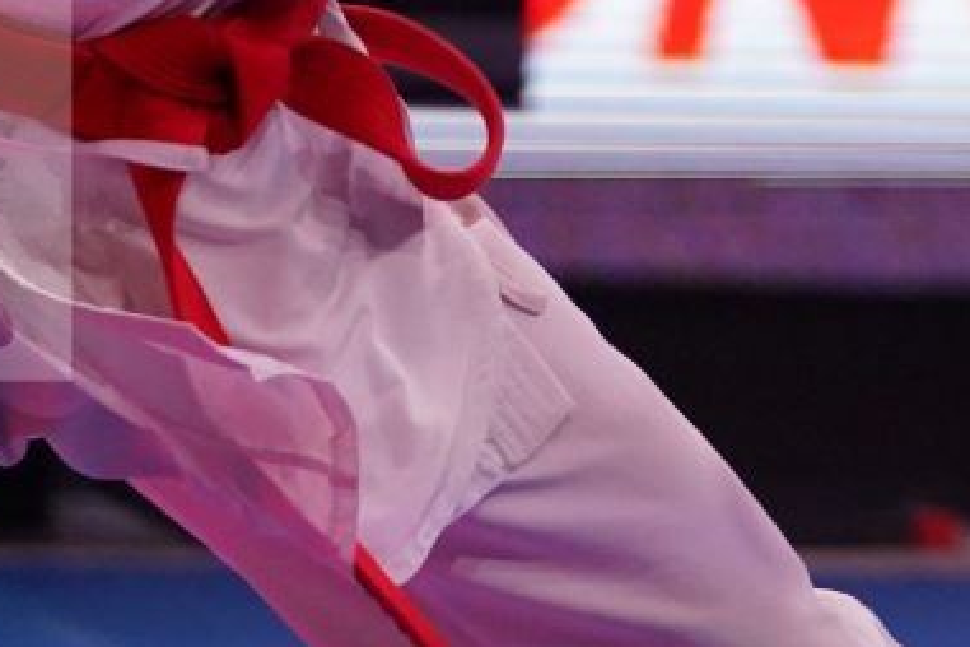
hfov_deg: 2.8
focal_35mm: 727
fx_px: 19587
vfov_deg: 1.9
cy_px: -757
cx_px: 1561
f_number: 2.8
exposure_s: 1/1000
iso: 2500
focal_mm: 154
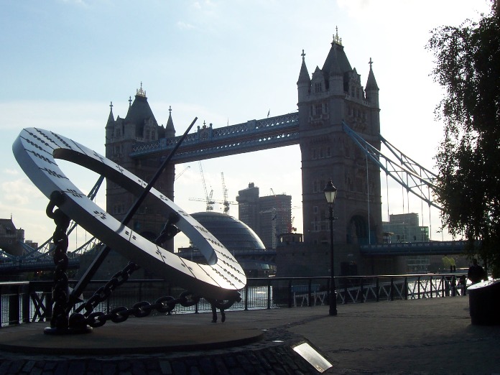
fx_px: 664
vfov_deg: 31.5
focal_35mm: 46
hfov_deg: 41.2
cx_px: 250
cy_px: 188
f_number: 5.6
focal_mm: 7
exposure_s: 1/750
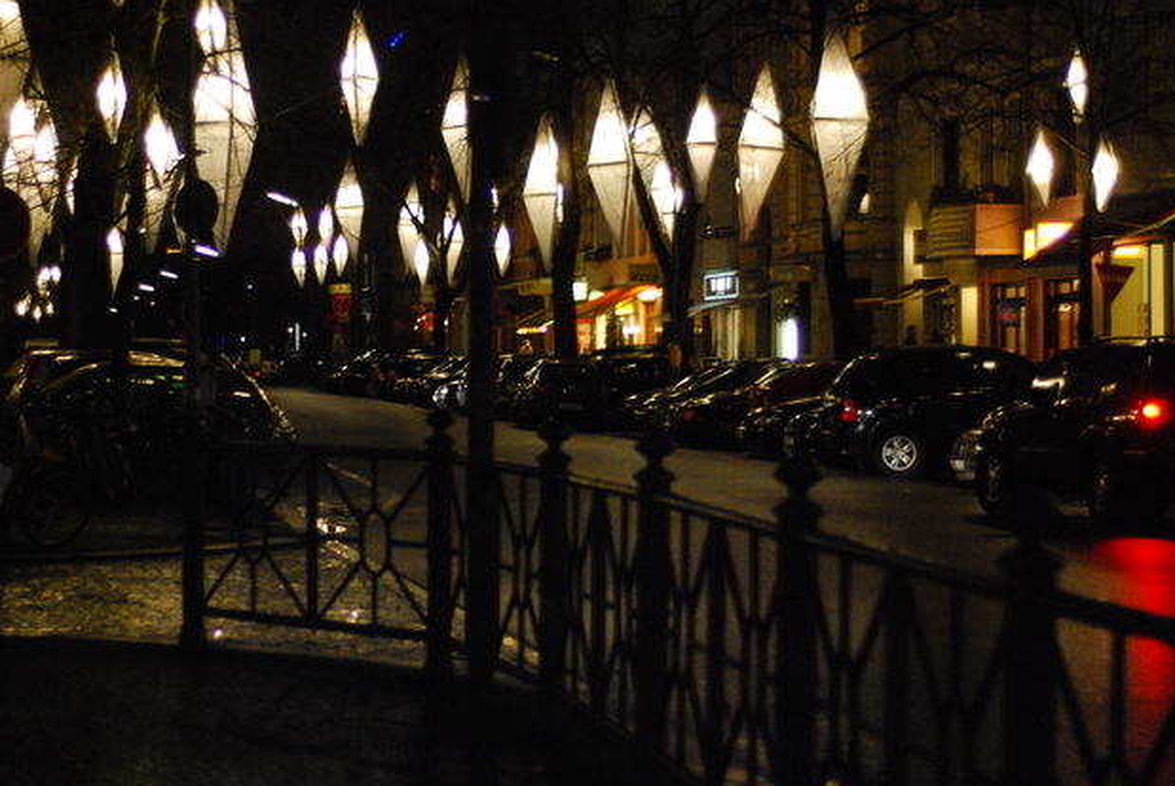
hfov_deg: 21.0
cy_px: 309
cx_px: 471
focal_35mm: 97
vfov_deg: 14.1
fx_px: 3169
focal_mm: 50
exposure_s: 1/100
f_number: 1.8
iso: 1600
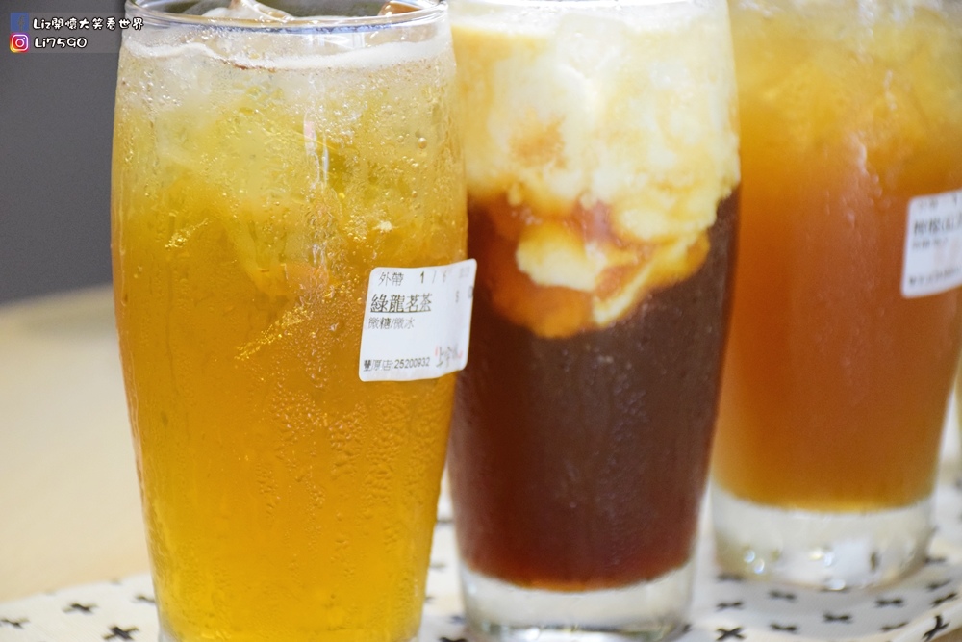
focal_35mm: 120
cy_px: 321
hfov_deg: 17.1
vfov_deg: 11.4
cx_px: 481
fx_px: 3207
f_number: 6.3
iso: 4000
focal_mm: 80
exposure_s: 1/250
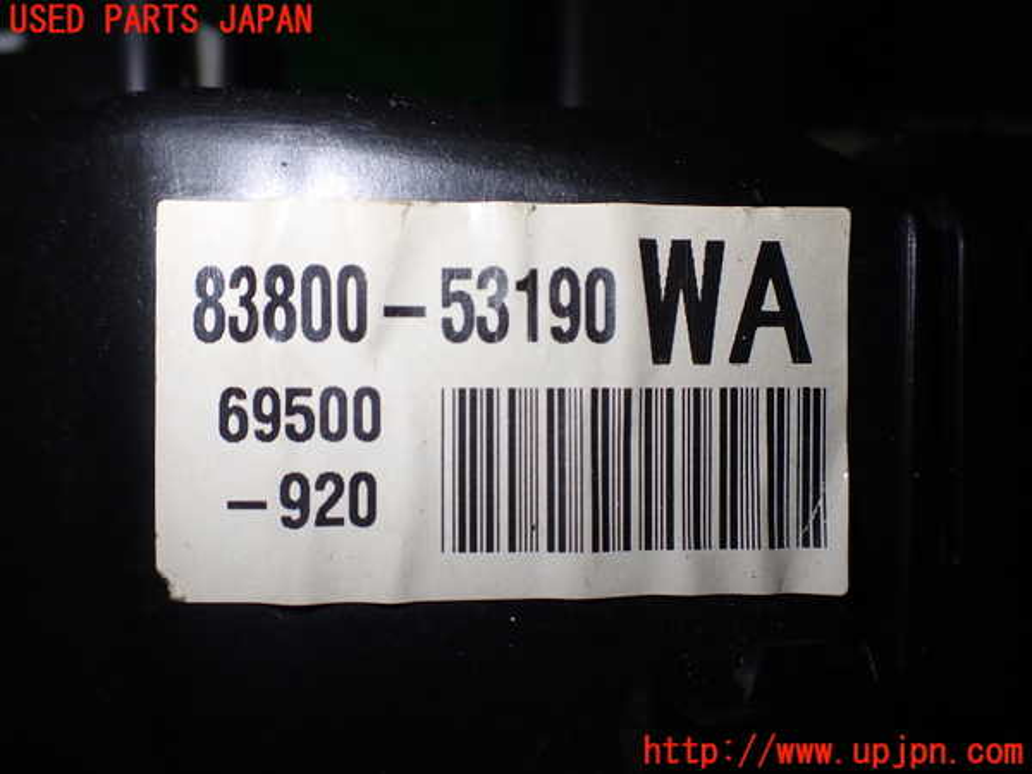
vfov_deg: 46.8
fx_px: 894
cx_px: 516
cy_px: 387
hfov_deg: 60.0
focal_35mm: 30
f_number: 2.3
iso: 100
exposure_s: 1/125
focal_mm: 5.4
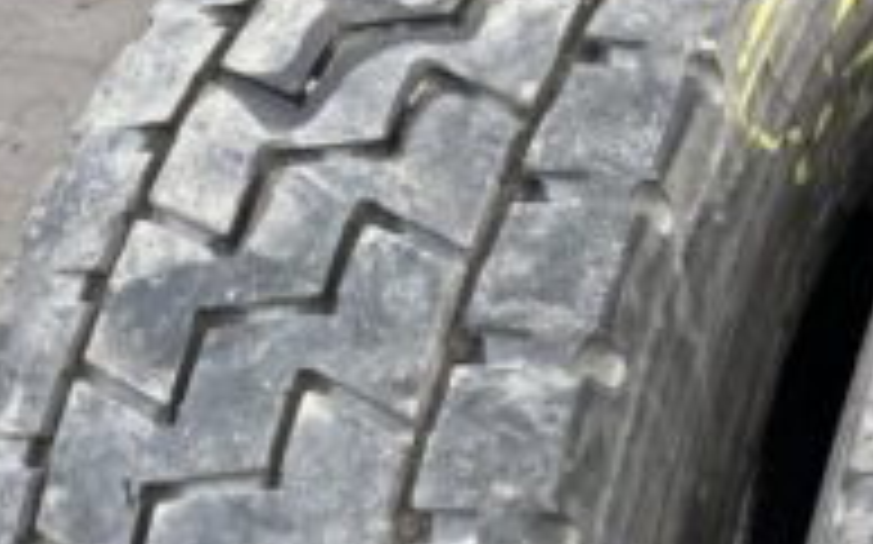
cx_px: 878
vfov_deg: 21.0
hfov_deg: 31.0
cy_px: 443
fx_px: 1450
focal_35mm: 61
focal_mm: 4.2
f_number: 1.6
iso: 32
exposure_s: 1/293
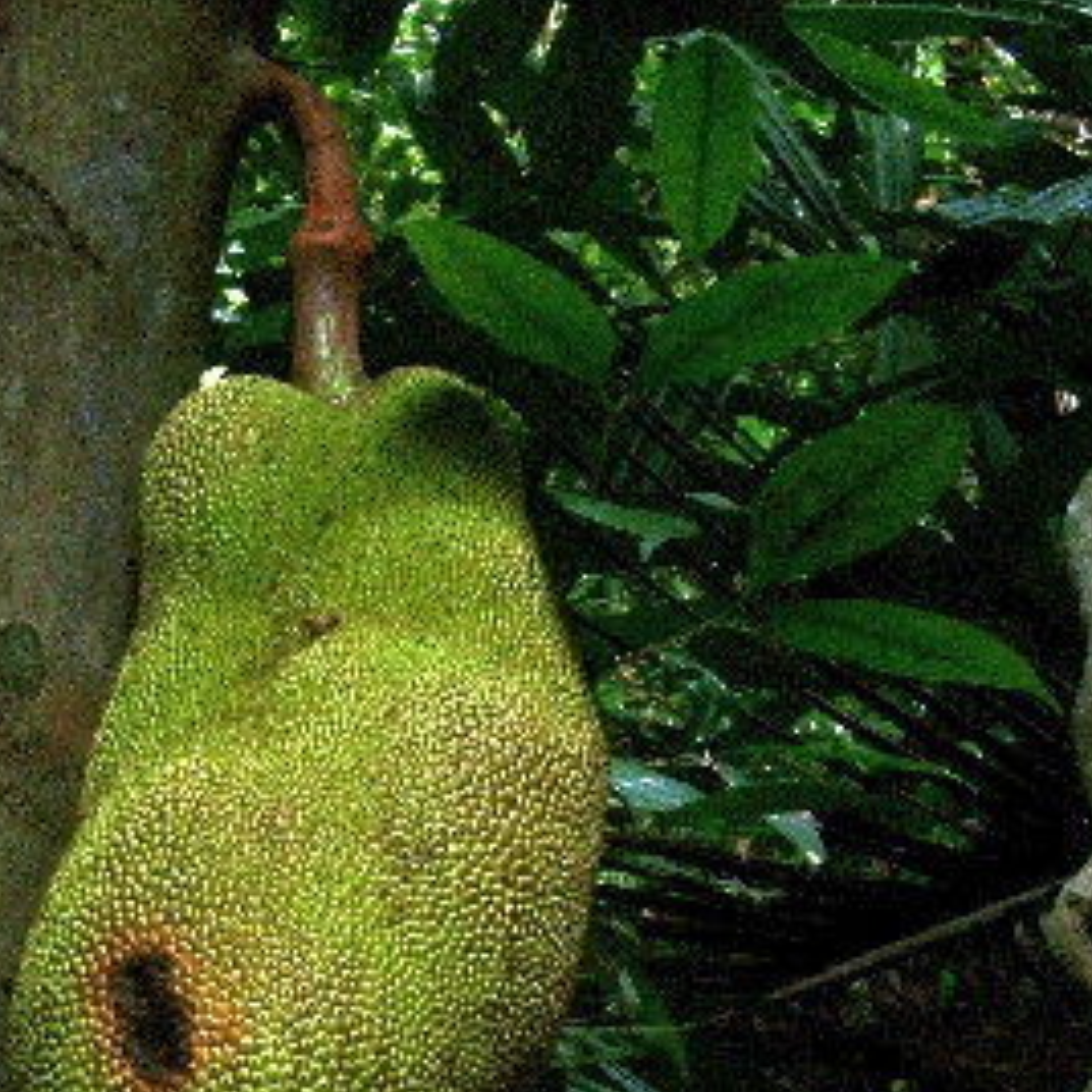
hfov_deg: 12.7
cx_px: 128
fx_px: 4890
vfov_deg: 12.7
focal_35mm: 137
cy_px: 811
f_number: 8
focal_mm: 16.05
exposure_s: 1/8
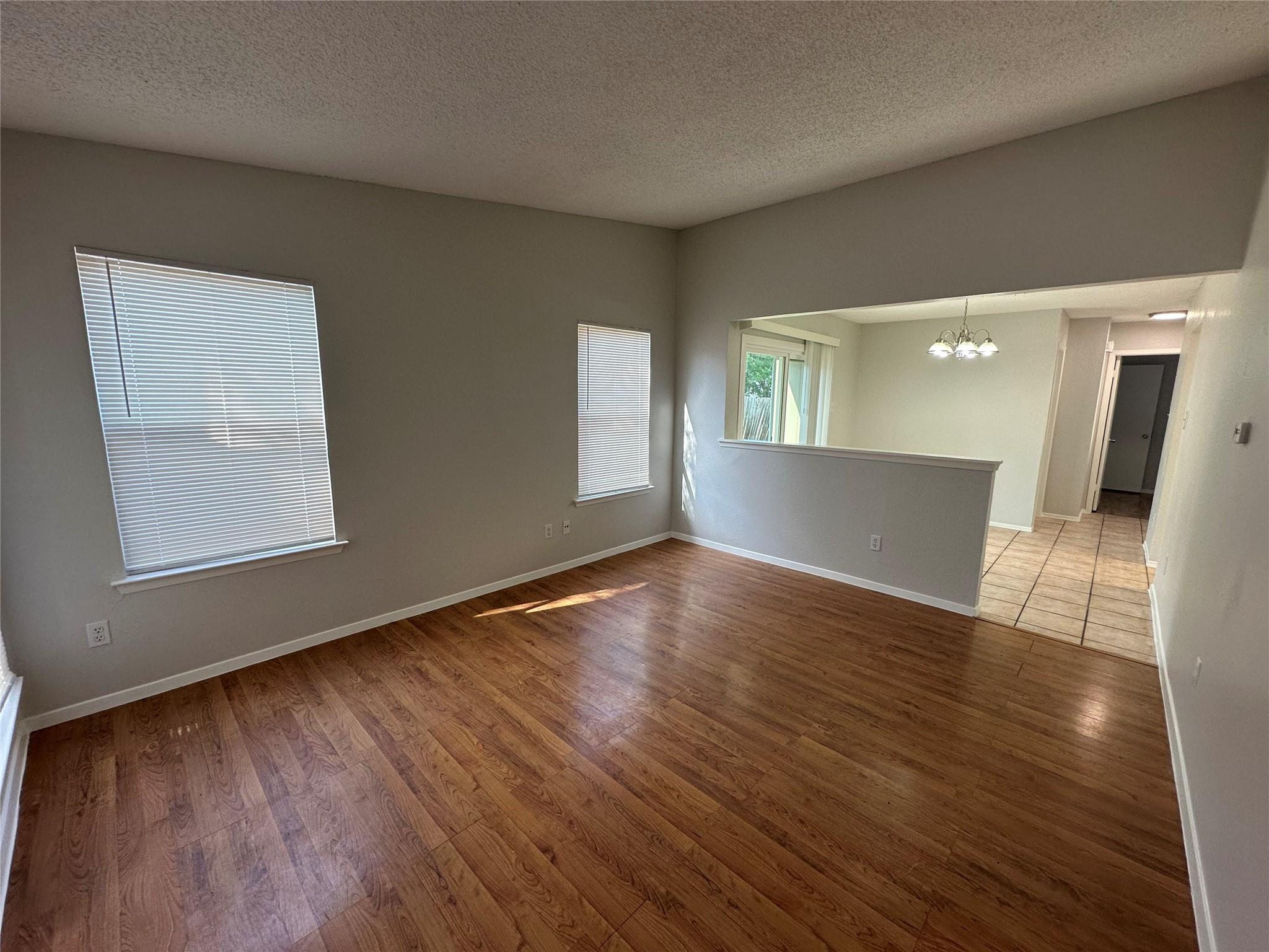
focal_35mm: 14
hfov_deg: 102.1
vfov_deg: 85.7
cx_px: 634
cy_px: 476
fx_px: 513
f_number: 2.2
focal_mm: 2.22
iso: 100
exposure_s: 1/120
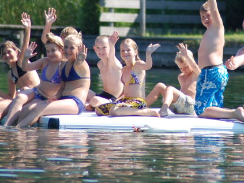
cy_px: 14
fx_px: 6349
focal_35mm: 901
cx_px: 183
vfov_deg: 1.6
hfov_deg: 2.2
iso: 400
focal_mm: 250
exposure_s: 1/1000
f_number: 5.3
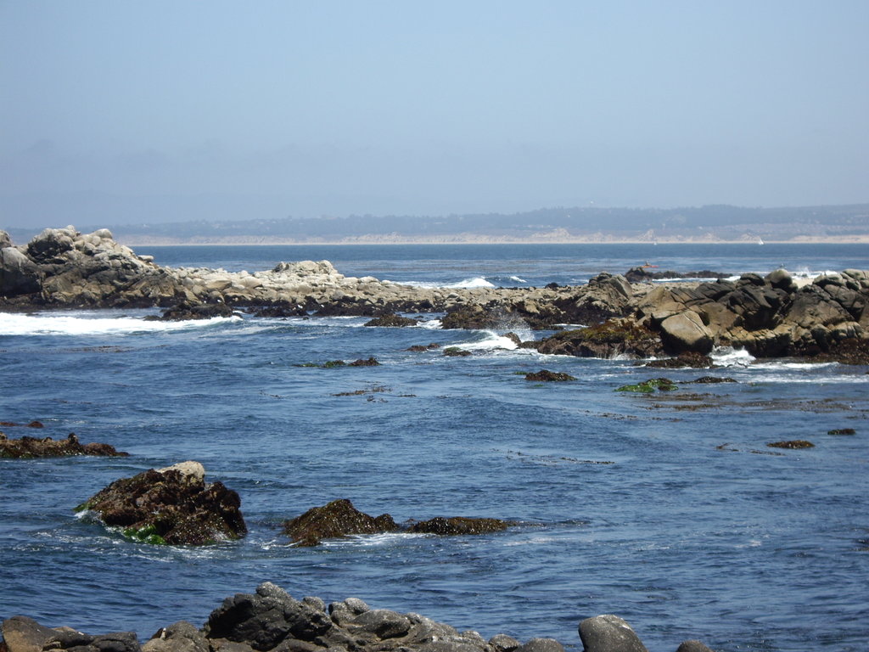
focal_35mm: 114
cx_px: 434
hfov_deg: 17.3
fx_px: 2862
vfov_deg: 13.0
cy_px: 326
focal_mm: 18.6
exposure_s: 1/250
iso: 50
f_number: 5.2
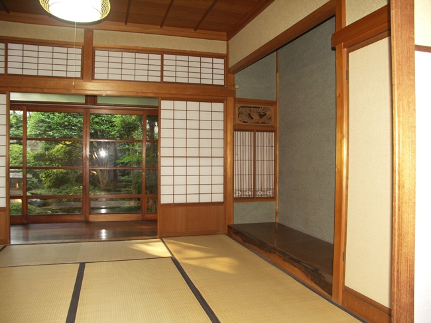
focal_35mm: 28
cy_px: 162
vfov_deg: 49.8
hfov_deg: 63.4
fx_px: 349
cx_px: 216
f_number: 2.8
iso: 200
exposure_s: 1/50
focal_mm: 7.2
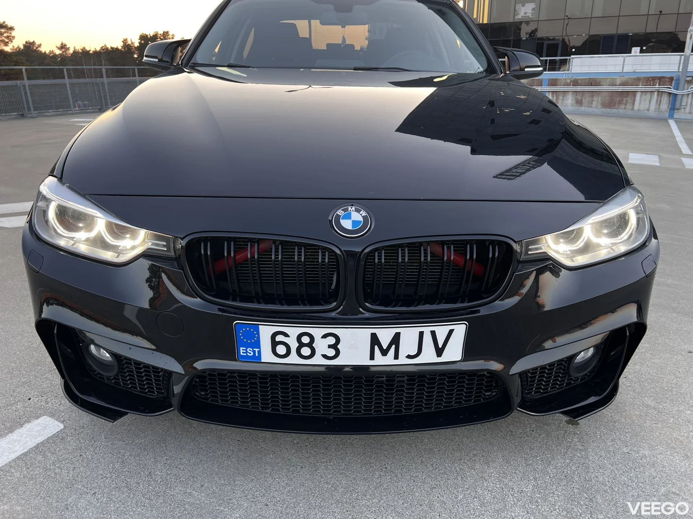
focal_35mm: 26
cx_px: 346
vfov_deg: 53.1
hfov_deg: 67.3
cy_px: 260
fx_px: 521
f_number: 1.5
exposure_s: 1/84
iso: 32
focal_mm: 5.7
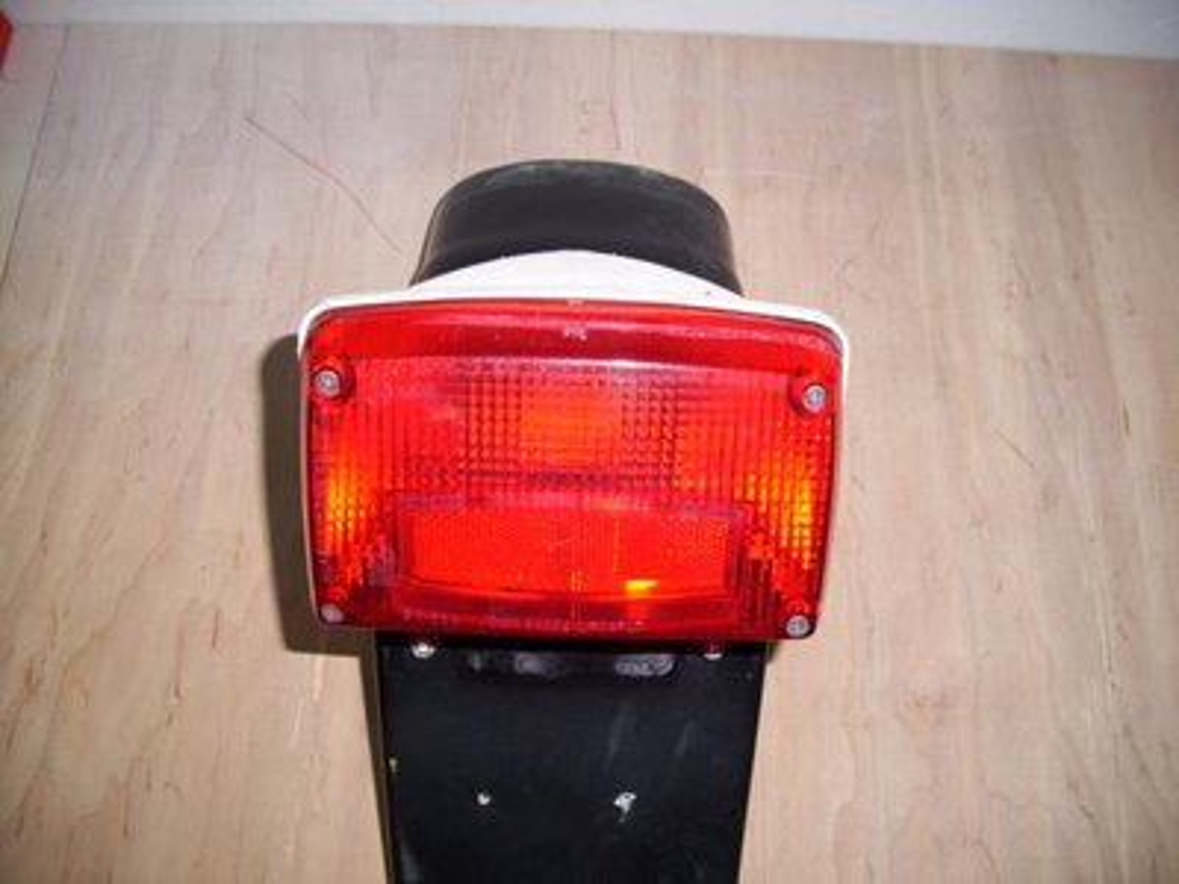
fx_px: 1090
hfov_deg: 56.8
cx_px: 590
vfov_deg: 44.2
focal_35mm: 32
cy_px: 442
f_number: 2.9
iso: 80
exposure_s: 1/40
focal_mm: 5.7
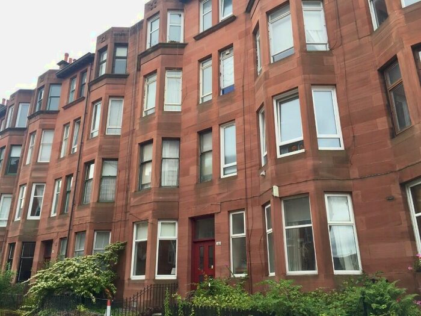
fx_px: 353
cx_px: 210
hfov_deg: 61.7
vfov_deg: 48.2
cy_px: 158
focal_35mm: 29
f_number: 2.2
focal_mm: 4.15
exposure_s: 1/235
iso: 32
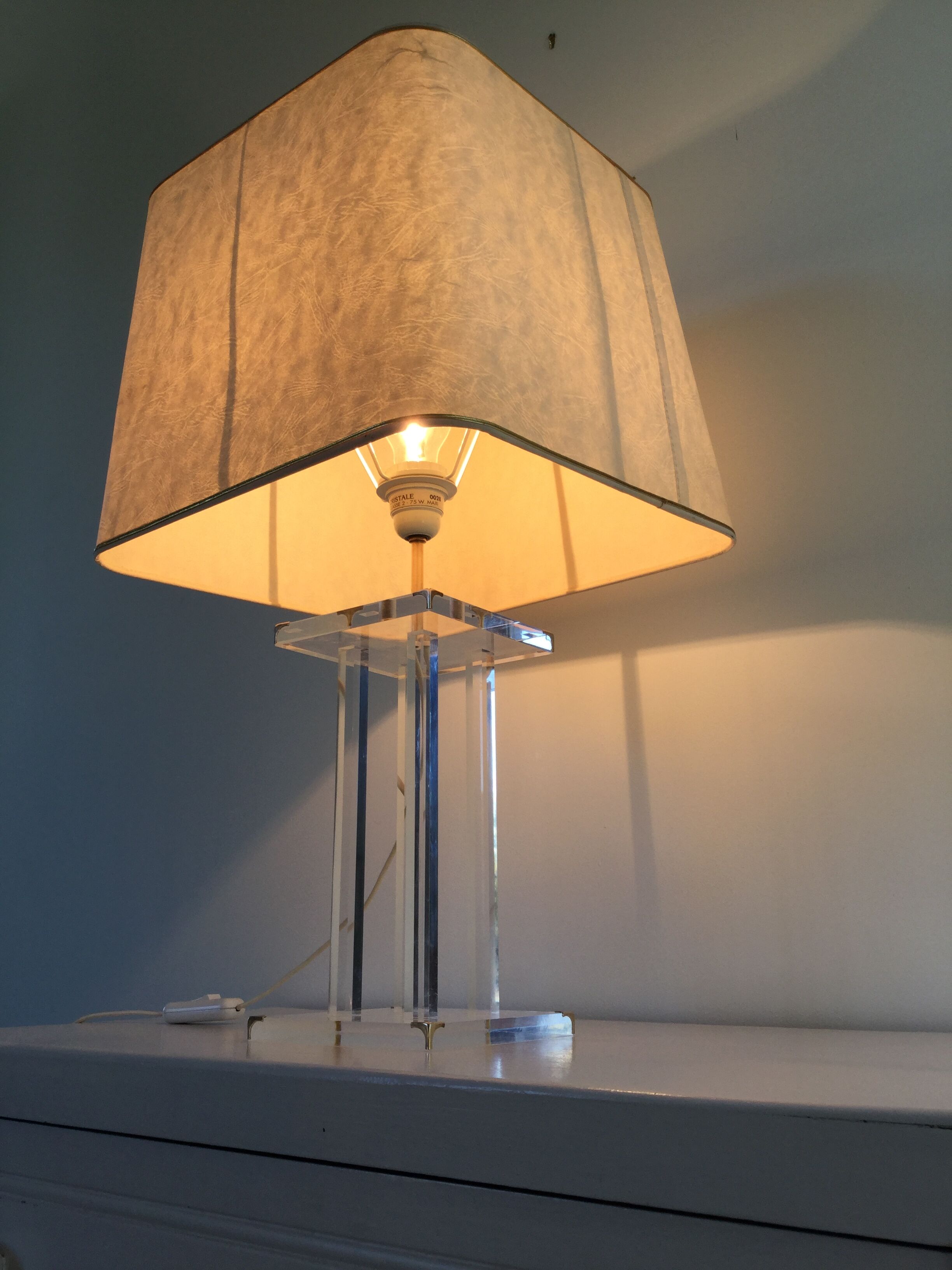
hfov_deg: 45.4
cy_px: 635
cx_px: 476
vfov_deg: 58.4
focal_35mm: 31
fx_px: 1137
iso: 25
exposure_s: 1/128
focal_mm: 3.3
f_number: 2.4
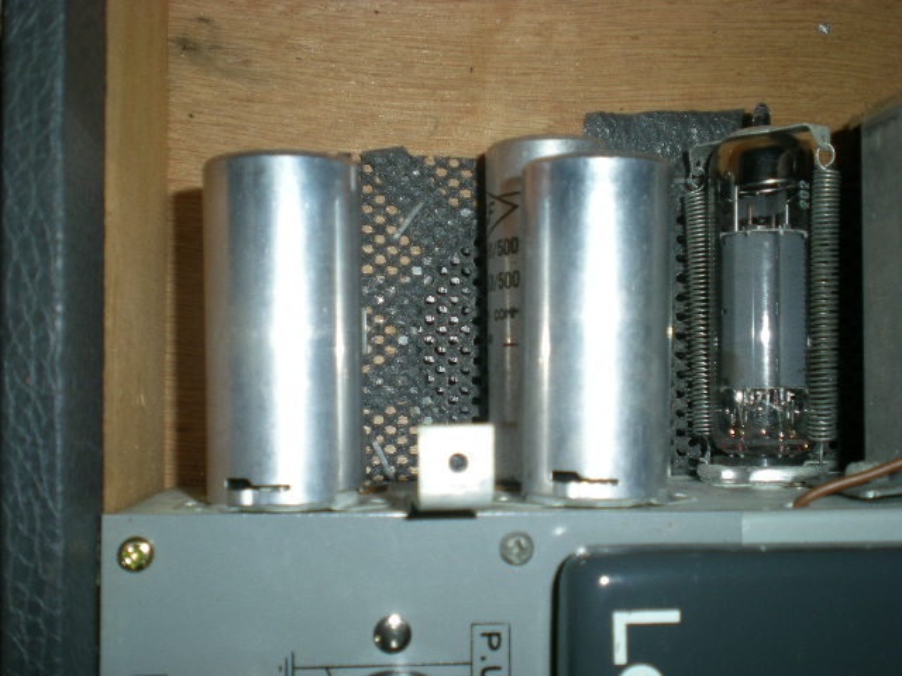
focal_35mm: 44
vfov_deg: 32.9
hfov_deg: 42.9
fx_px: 1147
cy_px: 338
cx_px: 451
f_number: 3.5
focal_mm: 7.4
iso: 50
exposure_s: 1/60
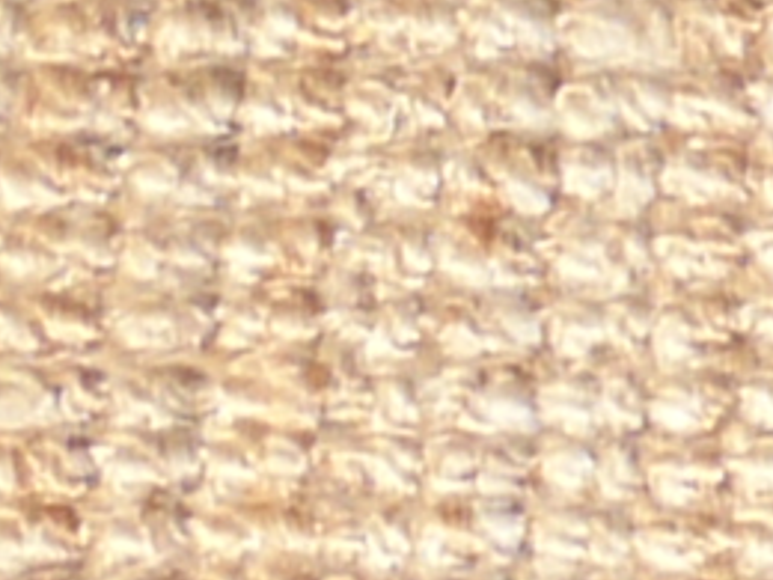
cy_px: -1526
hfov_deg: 5.4
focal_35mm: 355
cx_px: 1849
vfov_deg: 4.0
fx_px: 7927
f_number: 2.8
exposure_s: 1/8
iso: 100
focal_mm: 4.6
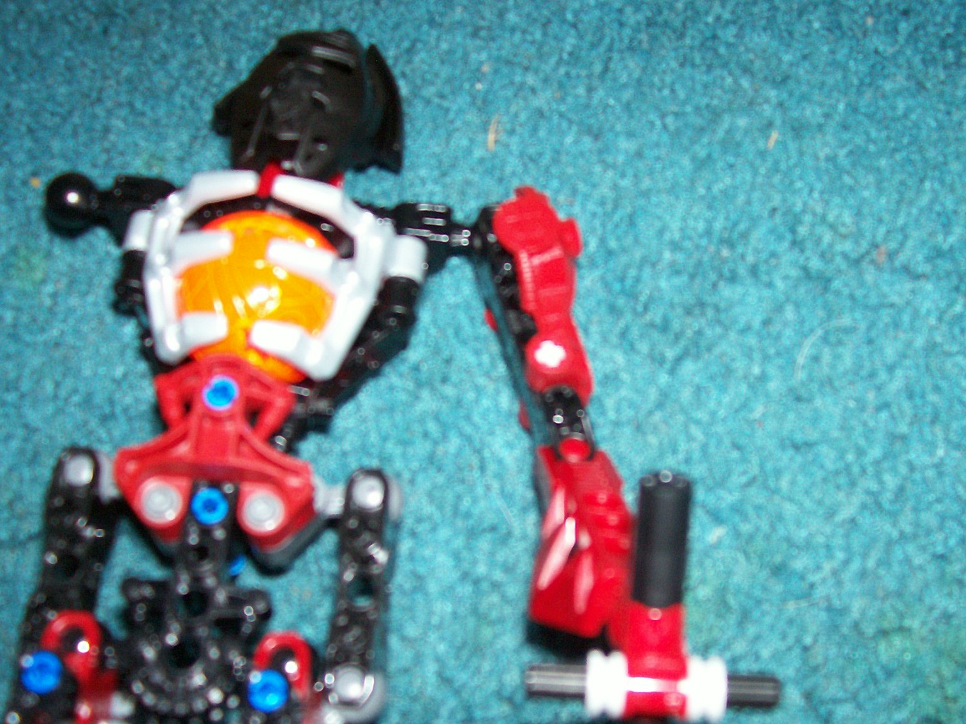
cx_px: 604
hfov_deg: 41.0
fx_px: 1283
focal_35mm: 46
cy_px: 427
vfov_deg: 31.4
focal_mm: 5.6
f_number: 2.7
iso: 140
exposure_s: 1/112
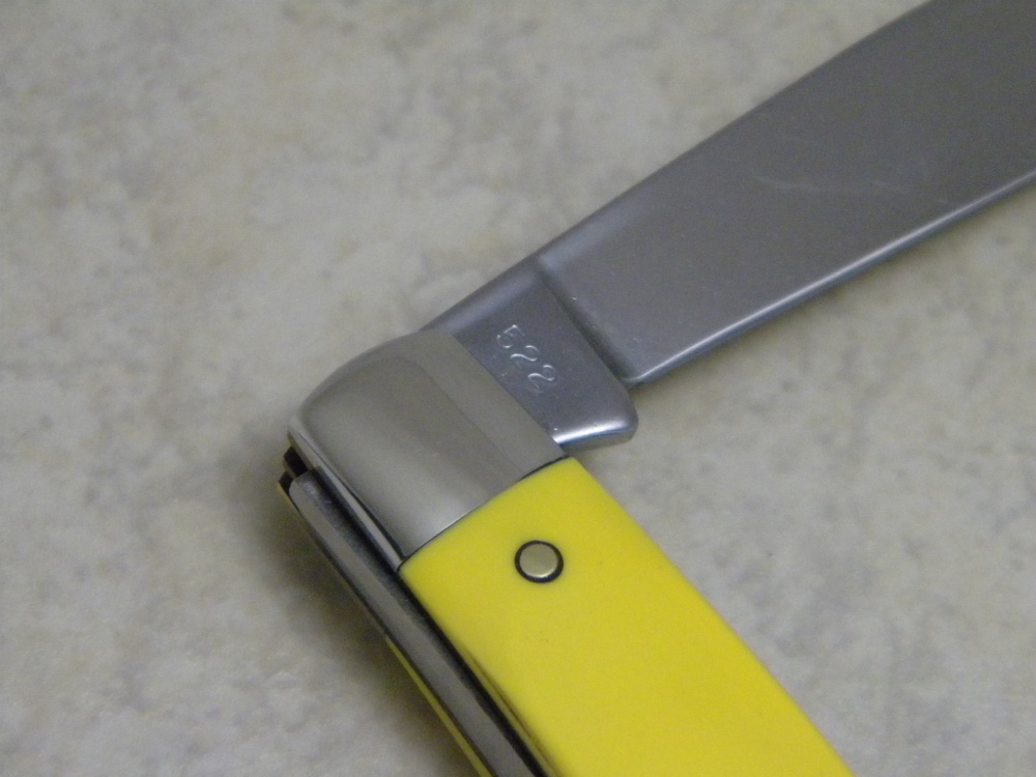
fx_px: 4429
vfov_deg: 10.0
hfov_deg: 13.3
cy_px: 388
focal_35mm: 148
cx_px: 518
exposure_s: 1/51.5
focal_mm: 26.8
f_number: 5
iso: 800
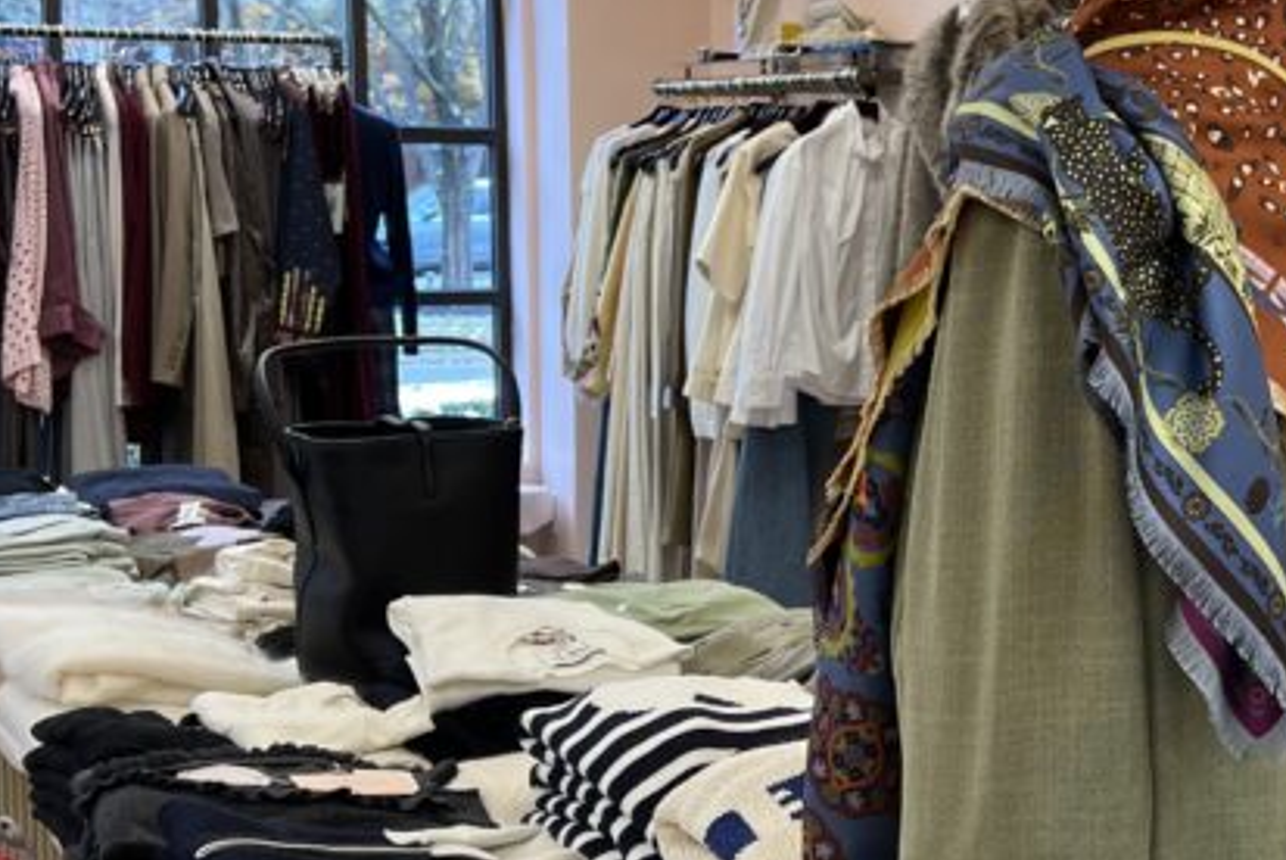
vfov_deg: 20.3
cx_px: 934
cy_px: 471
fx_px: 2395
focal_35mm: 67
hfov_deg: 29.7
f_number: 1.5
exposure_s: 1/120
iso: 80
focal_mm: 5.7
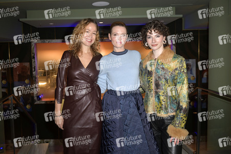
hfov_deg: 65.5
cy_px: 77
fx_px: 180
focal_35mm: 28
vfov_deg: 46.3
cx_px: 116
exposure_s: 1/250
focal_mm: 28
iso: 1000
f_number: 5
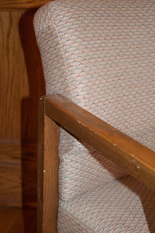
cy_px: 116
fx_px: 407
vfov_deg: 31.9
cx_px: 78
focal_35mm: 63
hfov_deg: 21.6
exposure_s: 1/60
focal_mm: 42
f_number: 5
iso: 6400
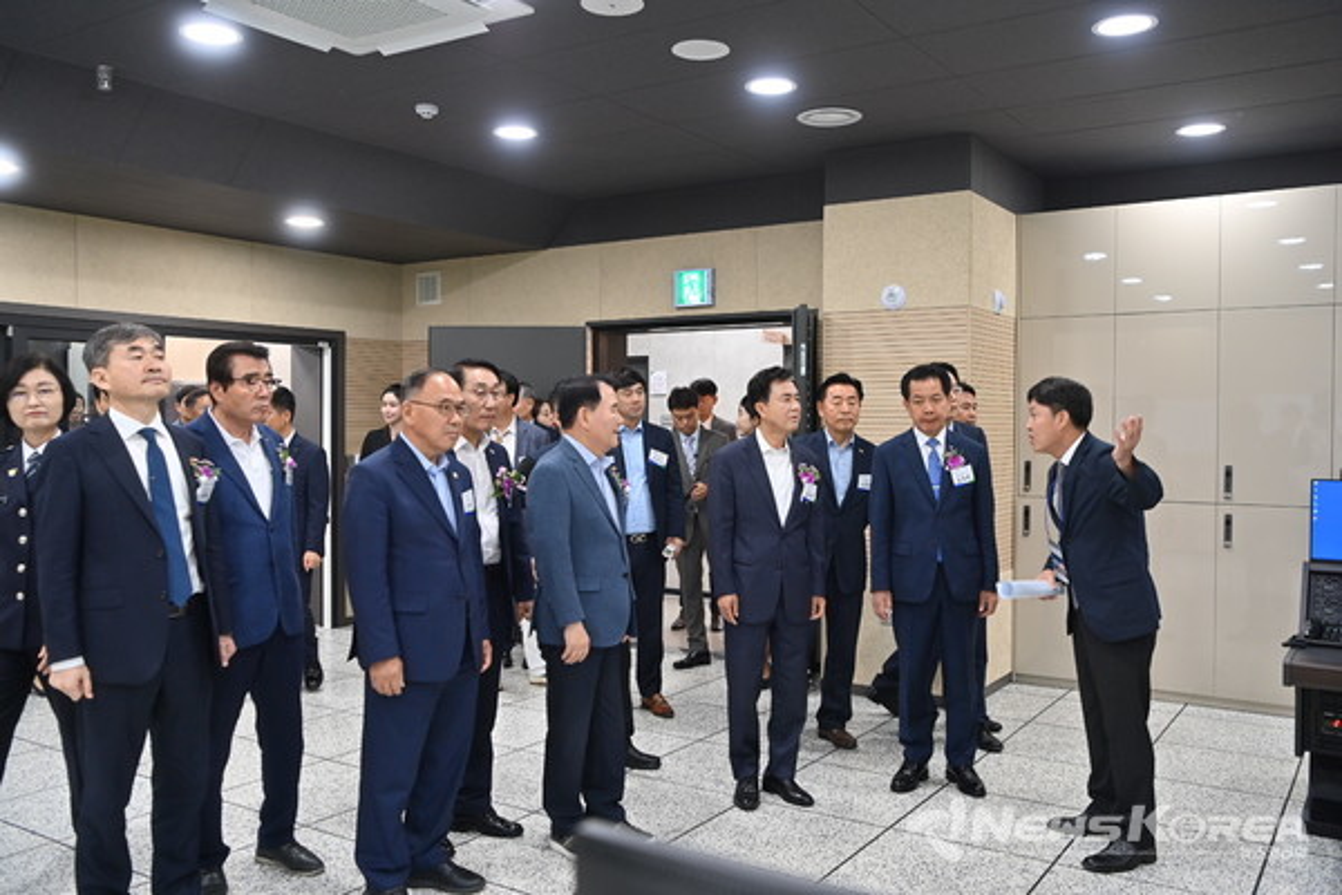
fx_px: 1193
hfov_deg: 58.7
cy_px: 448
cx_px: 671
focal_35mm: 32
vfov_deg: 41.1
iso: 640
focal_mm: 32
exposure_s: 1/200
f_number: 4
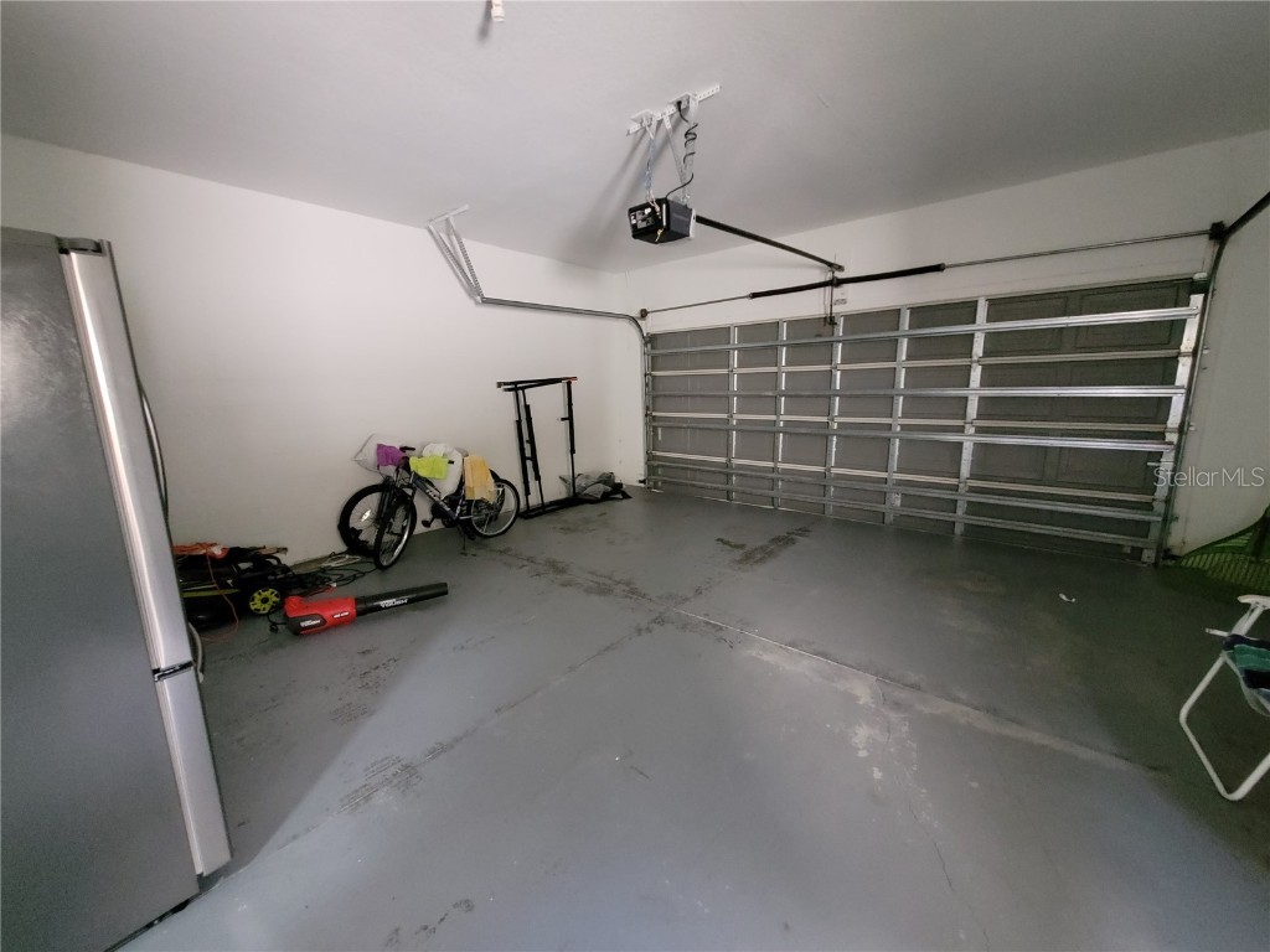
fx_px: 477
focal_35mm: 13
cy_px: 476
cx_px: 635
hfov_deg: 106.2
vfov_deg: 89.9
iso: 800
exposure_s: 1/24
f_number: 2.2
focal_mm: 1.74
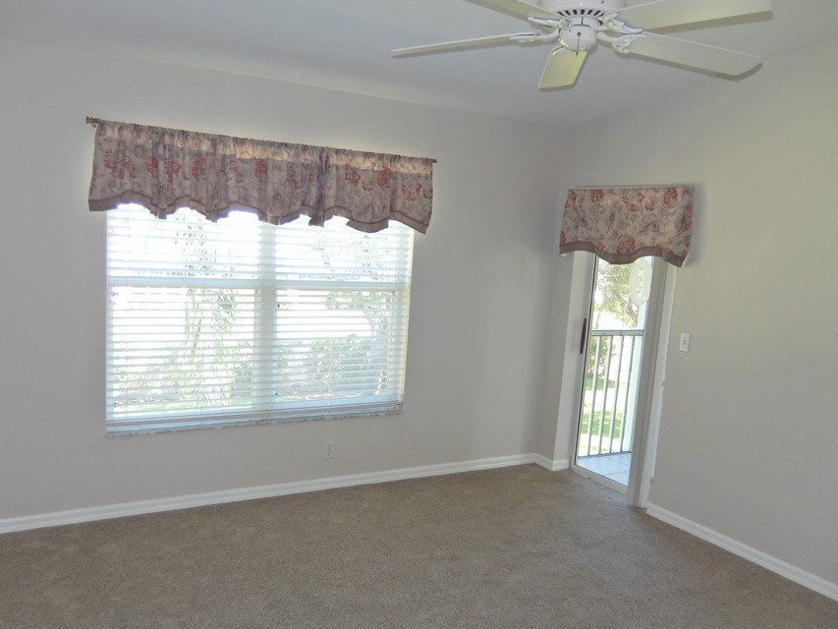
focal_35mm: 30
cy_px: 339
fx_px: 726
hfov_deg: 59.9
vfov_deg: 46.8
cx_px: 402
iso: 125
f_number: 3.4
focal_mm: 4.5
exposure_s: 1/40
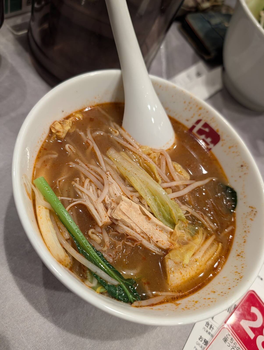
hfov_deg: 56.9
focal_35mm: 24
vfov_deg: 71.5
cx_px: 132
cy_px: 175
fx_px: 243
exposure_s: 1/120
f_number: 1.68
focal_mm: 6.9
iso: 113
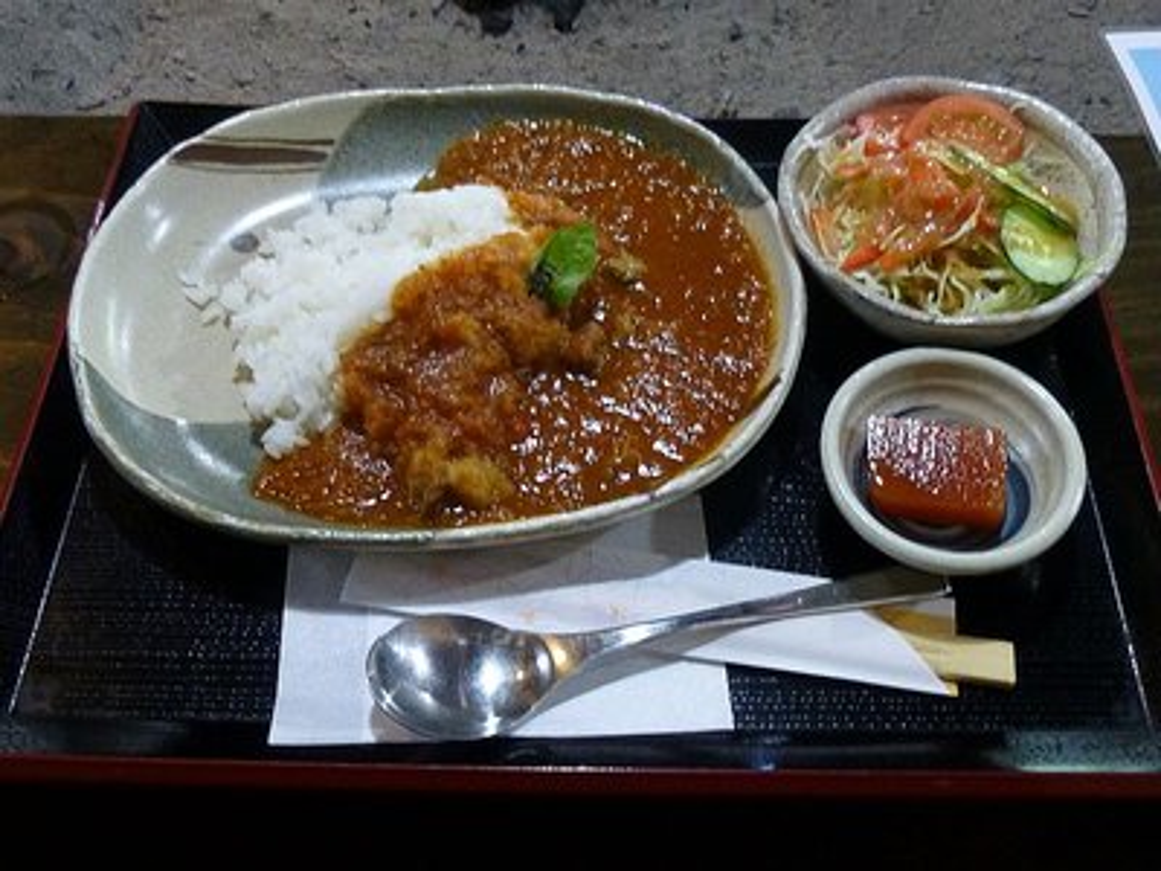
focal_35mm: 25
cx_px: 580
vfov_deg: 54.9
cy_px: 436
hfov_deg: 69.4
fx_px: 838
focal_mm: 4.5
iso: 400
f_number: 3.1
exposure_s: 1/8
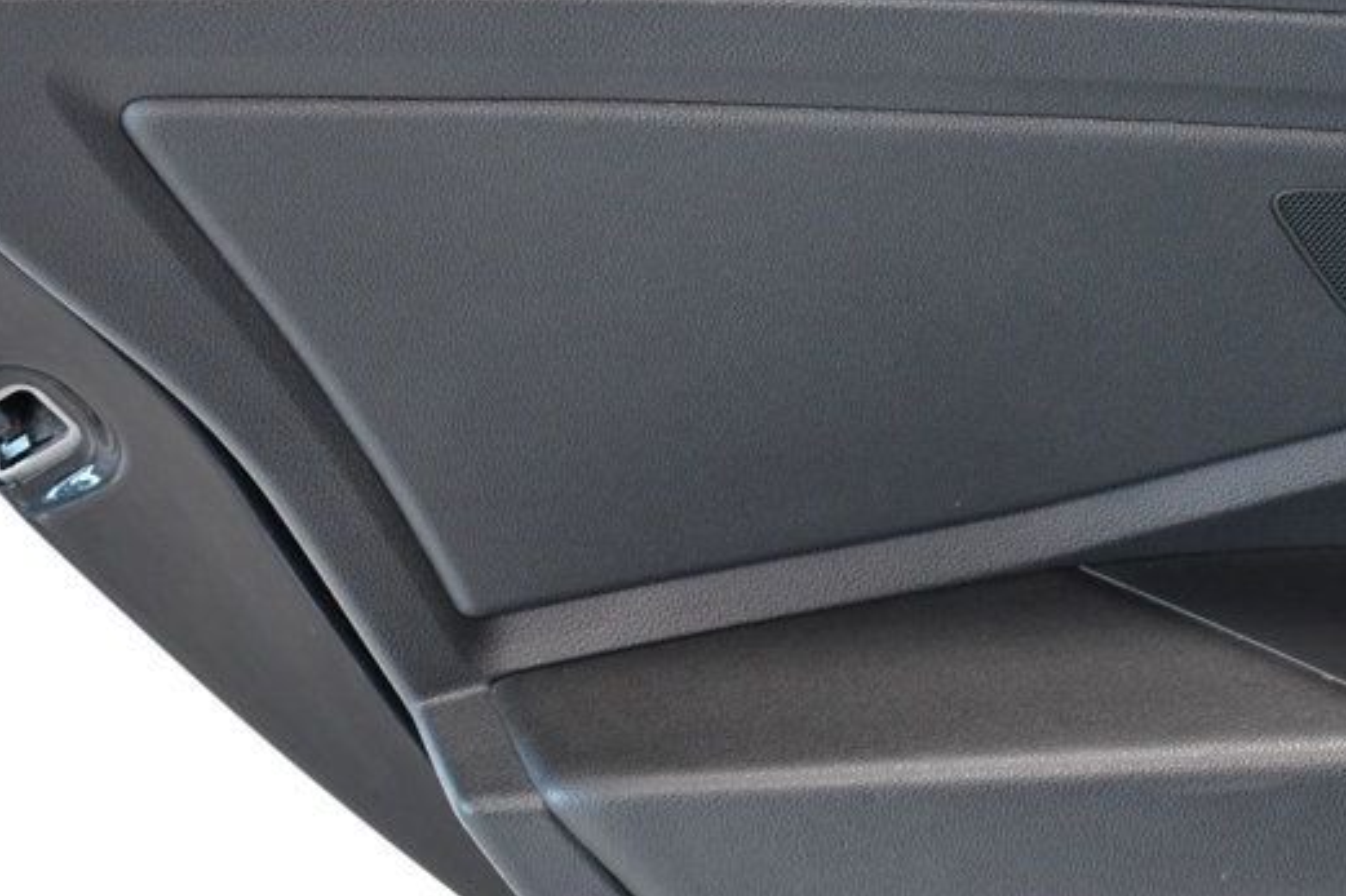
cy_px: 333
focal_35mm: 112
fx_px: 4186
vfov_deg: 12.2
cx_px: 1222
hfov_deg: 18.0
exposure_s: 1/125
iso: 2500
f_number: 5.6
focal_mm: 38
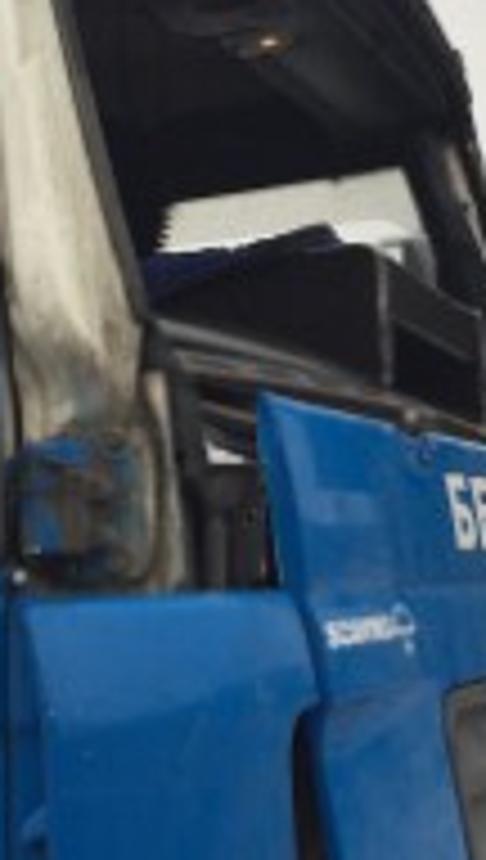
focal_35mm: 66
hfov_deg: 18.3
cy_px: 239
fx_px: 1506
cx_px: 256
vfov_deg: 31.4
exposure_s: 1/255
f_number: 2.2
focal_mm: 4.15
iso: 32
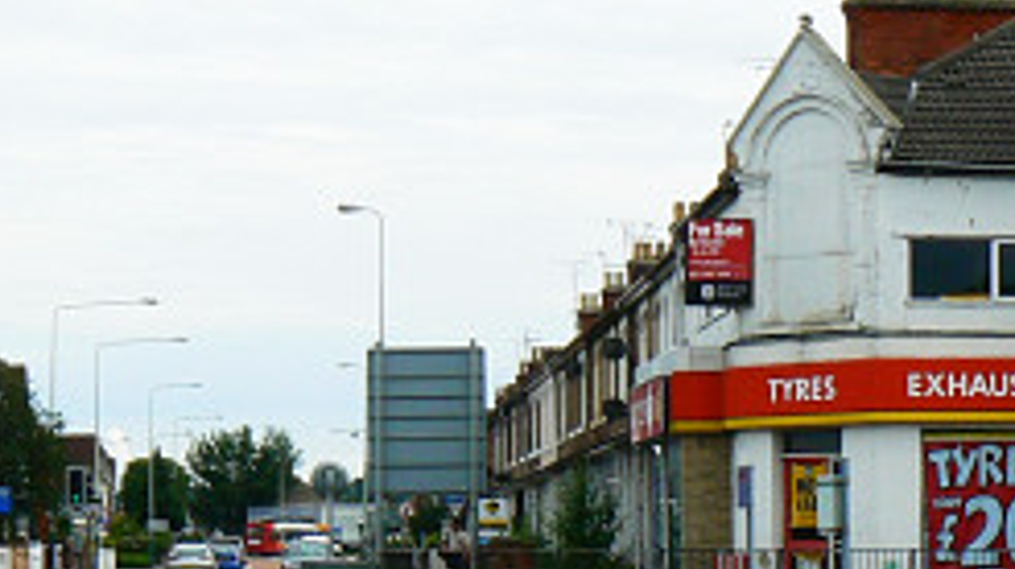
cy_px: 614
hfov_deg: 20.9
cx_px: 380
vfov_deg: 11.7
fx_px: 2743
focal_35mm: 102
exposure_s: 1/320
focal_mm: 6
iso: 80
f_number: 5.6
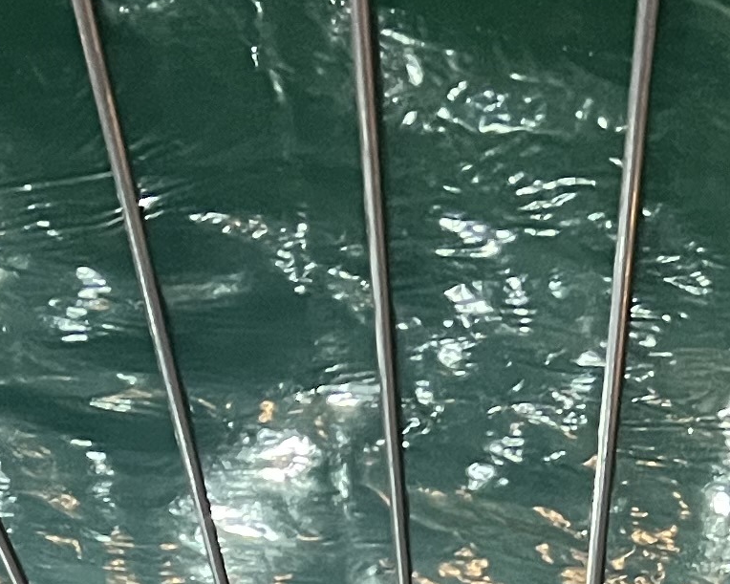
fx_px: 2895
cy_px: 1421
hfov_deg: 14.2
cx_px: -3
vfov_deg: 10.0
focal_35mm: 134
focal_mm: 5.7
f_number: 1.5
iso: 500
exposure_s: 1/50
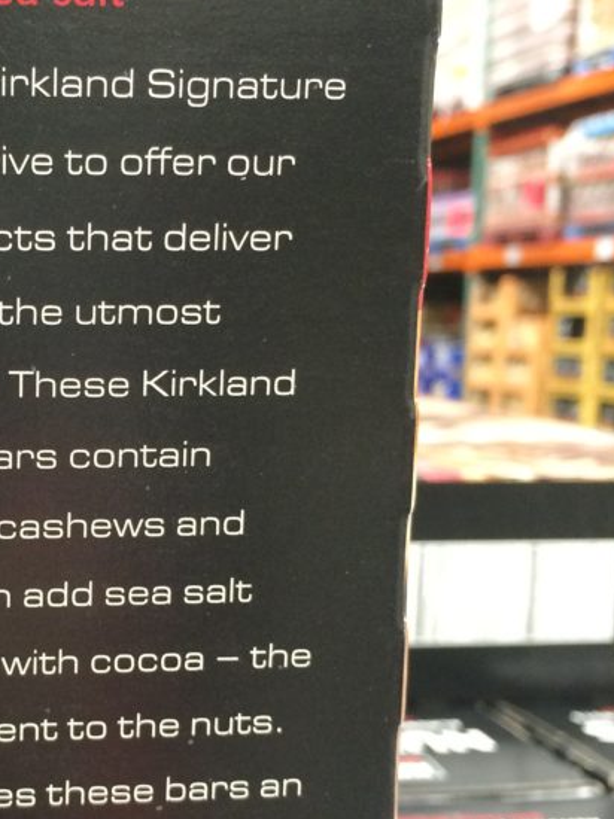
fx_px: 1278
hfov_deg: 26.0
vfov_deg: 35.4
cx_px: 48
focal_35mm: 54
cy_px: 512
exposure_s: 1/30
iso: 160
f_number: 2.2
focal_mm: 4.15
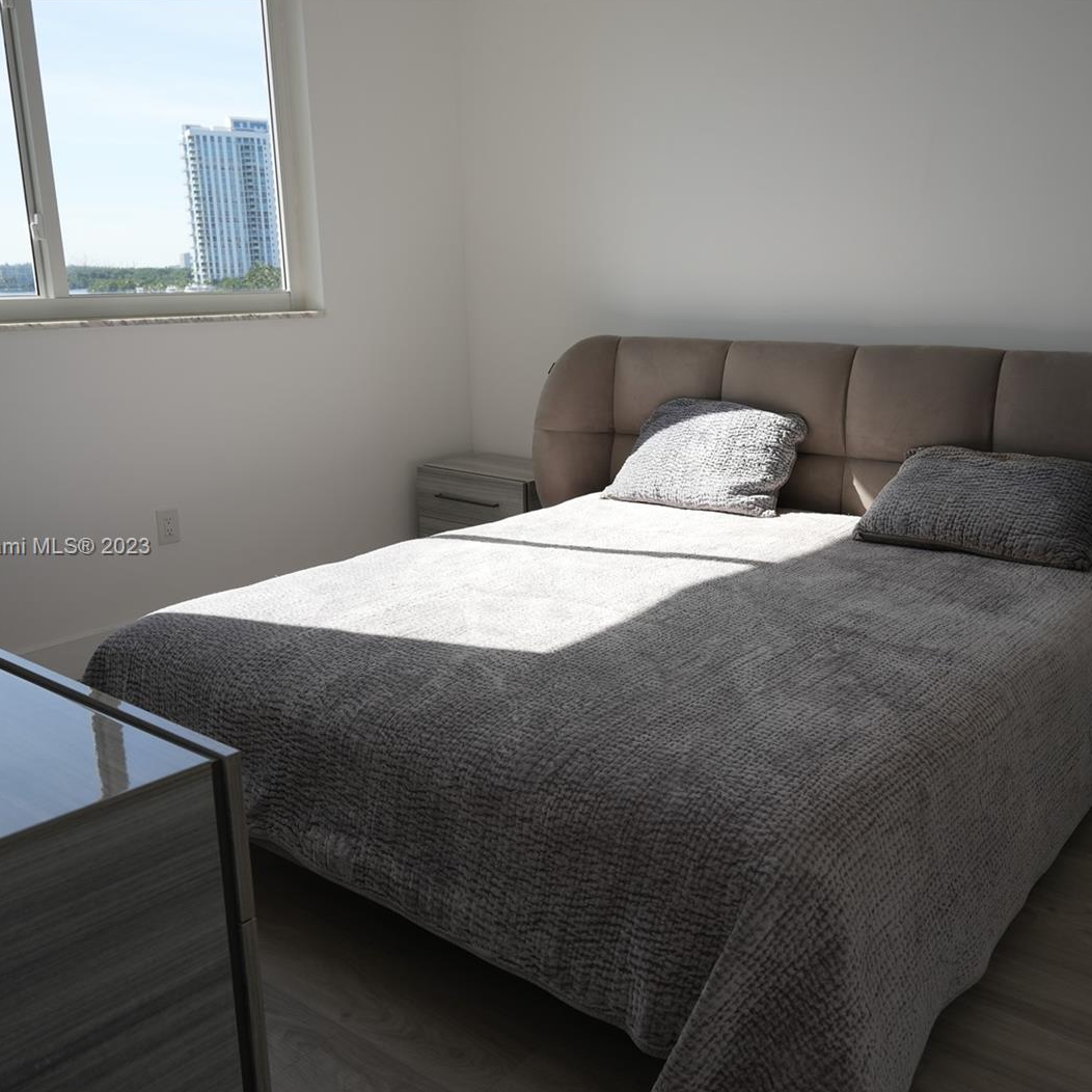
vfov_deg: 52.5
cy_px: 548
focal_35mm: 31
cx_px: 649
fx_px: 1106
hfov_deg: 52.2
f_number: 5.6
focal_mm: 24
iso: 100
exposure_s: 1/320
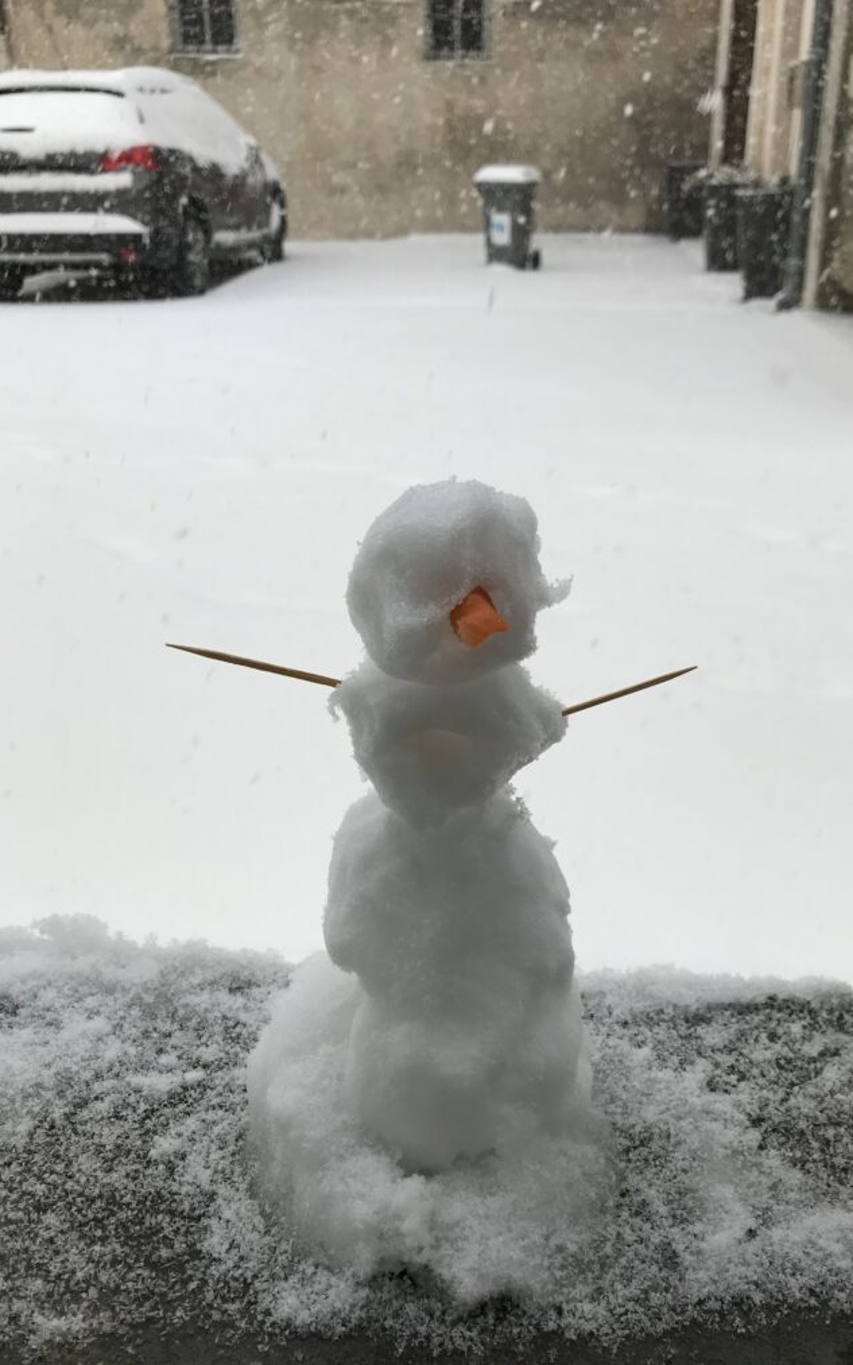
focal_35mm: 30
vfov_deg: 62.9
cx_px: 493
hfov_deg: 41.7
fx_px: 1116
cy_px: 687
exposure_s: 1/567
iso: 20
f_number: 1.8
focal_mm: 3.99
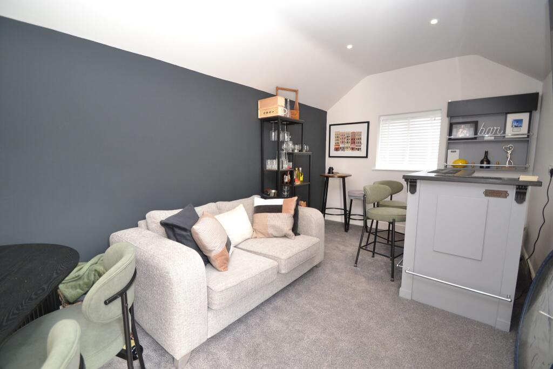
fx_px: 230
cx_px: 276
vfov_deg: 77.3
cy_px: 184
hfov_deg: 100.4
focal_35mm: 15
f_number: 3.5
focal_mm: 10
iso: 500
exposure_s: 1/60
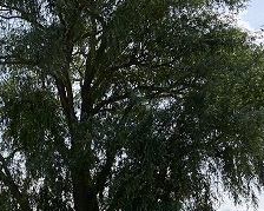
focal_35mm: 75
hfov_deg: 20.5
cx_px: -166
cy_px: 266
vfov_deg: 19.1
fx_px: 586
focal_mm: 14
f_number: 7.1
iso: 400
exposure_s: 1/2500
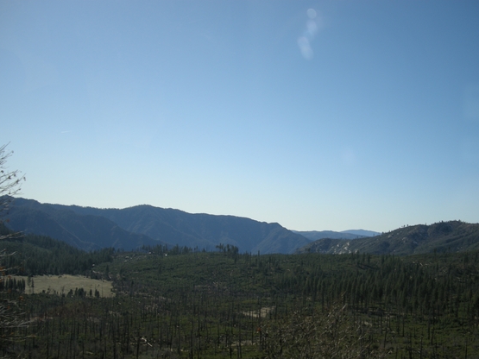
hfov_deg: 46.8
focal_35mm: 40
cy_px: 193
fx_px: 553
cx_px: 244
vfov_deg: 35.9
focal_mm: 7.9
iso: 64
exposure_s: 1/414
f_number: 2.8
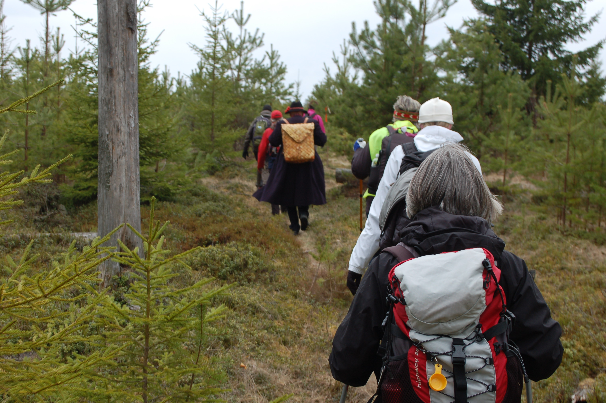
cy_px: 202
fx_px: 858
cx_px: 303
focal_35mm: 51
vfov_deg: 26.4
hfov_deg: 38.9
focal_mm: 34
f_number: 6.3
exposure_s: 1/160
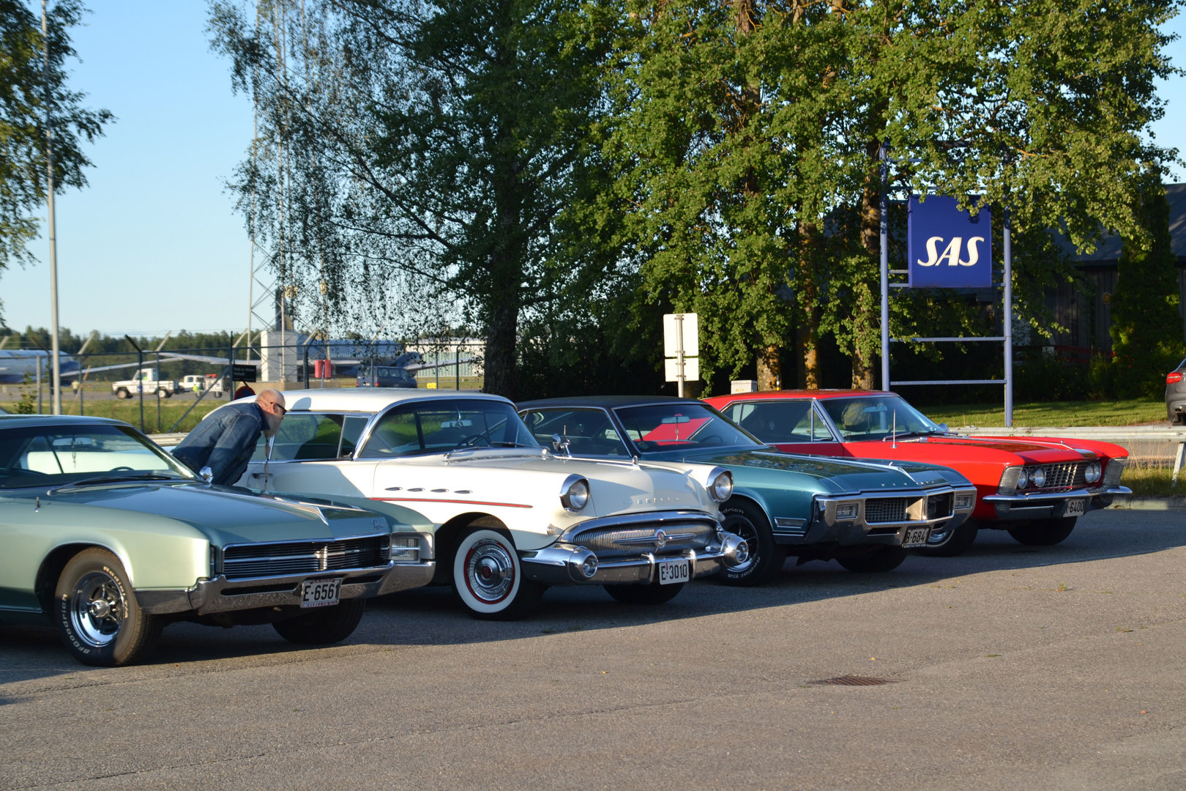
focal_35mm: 93
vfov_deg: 14.7
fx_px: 3064
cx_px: 593
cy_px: 396
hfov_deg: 21.9
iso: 100
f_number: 6.3
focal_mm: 62
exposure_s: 1/160
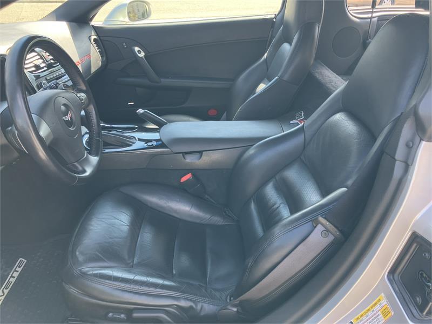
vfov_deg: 49.7
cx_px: 216
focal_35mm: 28
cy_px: 162
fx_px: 349
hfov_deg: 63.4
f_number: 1.8
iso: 50
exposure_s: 1/121
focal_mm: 3.99
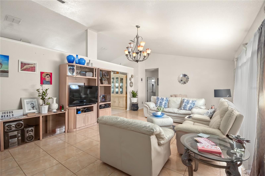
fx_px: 110
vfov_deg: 77.3
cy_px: 88
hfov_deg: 100.4
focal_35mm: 15
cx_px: 132
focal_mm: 10
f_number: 9
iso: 250
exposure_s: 1/4
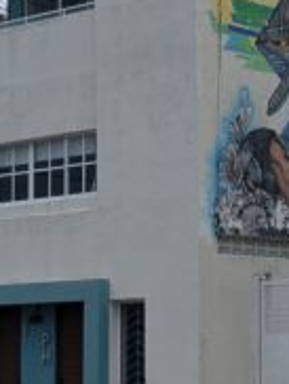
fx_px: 1610
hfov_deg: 10.2
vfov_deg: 13.6
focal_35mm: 145
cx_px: 264
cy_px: 165
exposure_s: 1/1550
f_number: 1.85
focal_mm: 6.81
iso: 48
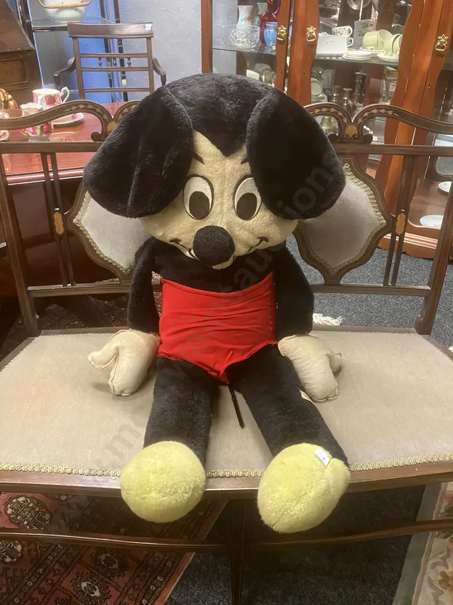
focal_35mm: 28
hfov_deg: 49.7
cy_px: 302
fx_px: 489
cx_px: 226
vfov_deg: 63.4
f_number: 1.8
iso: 400
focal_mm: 3.99
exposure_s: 1/39
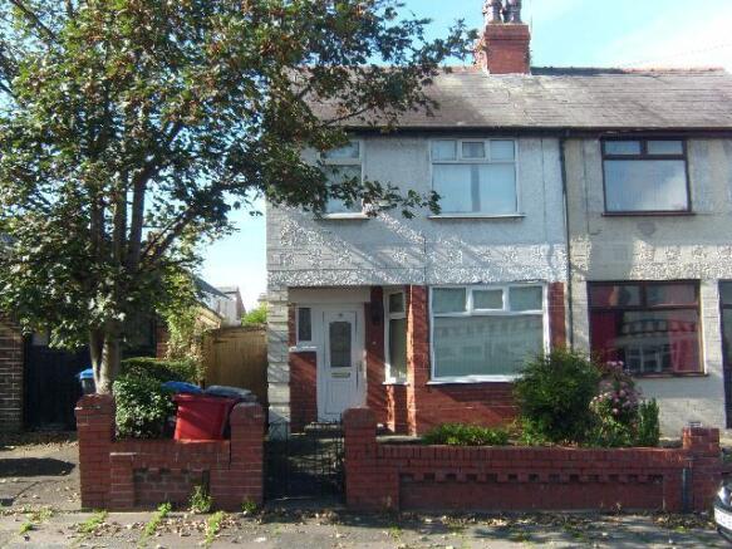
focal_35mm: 43
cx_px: 366
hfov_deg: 43.9
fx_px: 909
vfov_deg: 33.6
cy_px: 274
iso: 80
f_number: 6.8
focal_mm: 7.1
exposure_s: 1/125
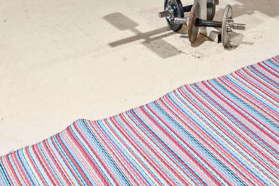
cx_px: 177
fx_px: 558
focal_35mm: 72
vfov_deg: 14.9
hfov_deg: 28.0
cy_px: -205
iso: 400
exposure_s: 1/1.67
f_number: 7.1
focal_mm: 10
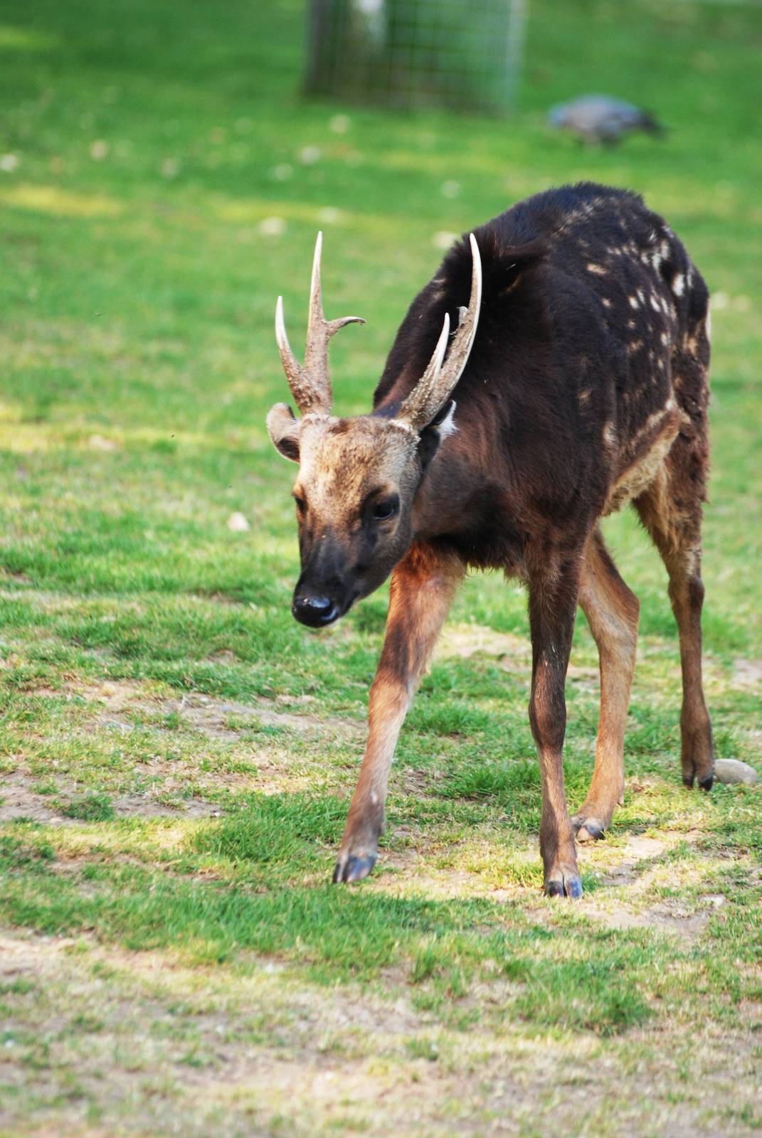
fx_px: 9260
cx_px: 381
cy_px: 569
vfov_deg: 7.0
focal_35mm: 292
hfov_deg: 4.7
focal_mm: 195
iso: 400
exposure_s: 1/250
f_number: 5
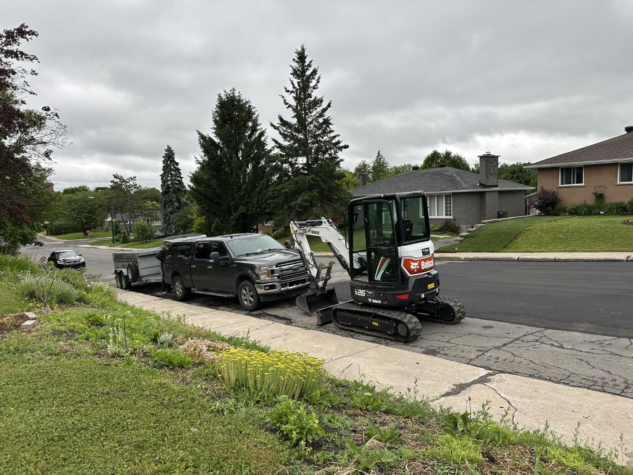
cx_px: 316
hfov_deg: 71.6
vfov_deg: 56.8
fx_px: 439
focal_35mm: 24
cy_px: 238
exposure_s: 1/450
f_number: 1.78
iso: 80
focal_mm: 6.86
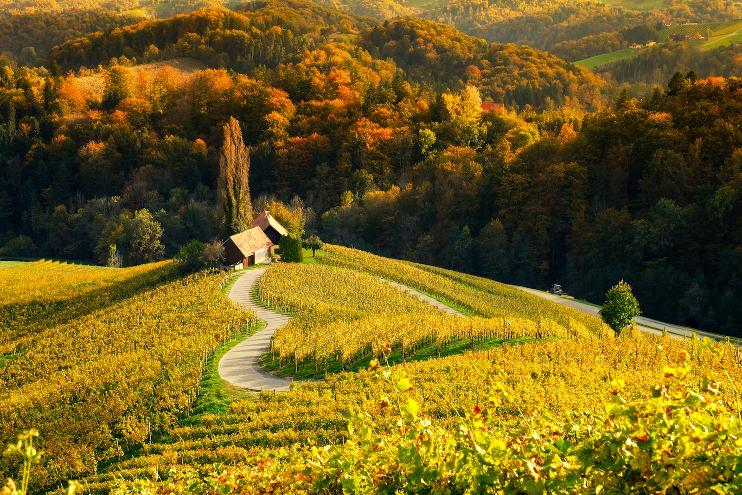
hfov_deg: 37.5
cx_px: 371
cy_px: 248
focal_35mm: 53
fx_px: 1092
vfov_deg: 25.5
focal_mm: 35.3
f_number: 6.4
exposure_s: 1/100
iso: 320
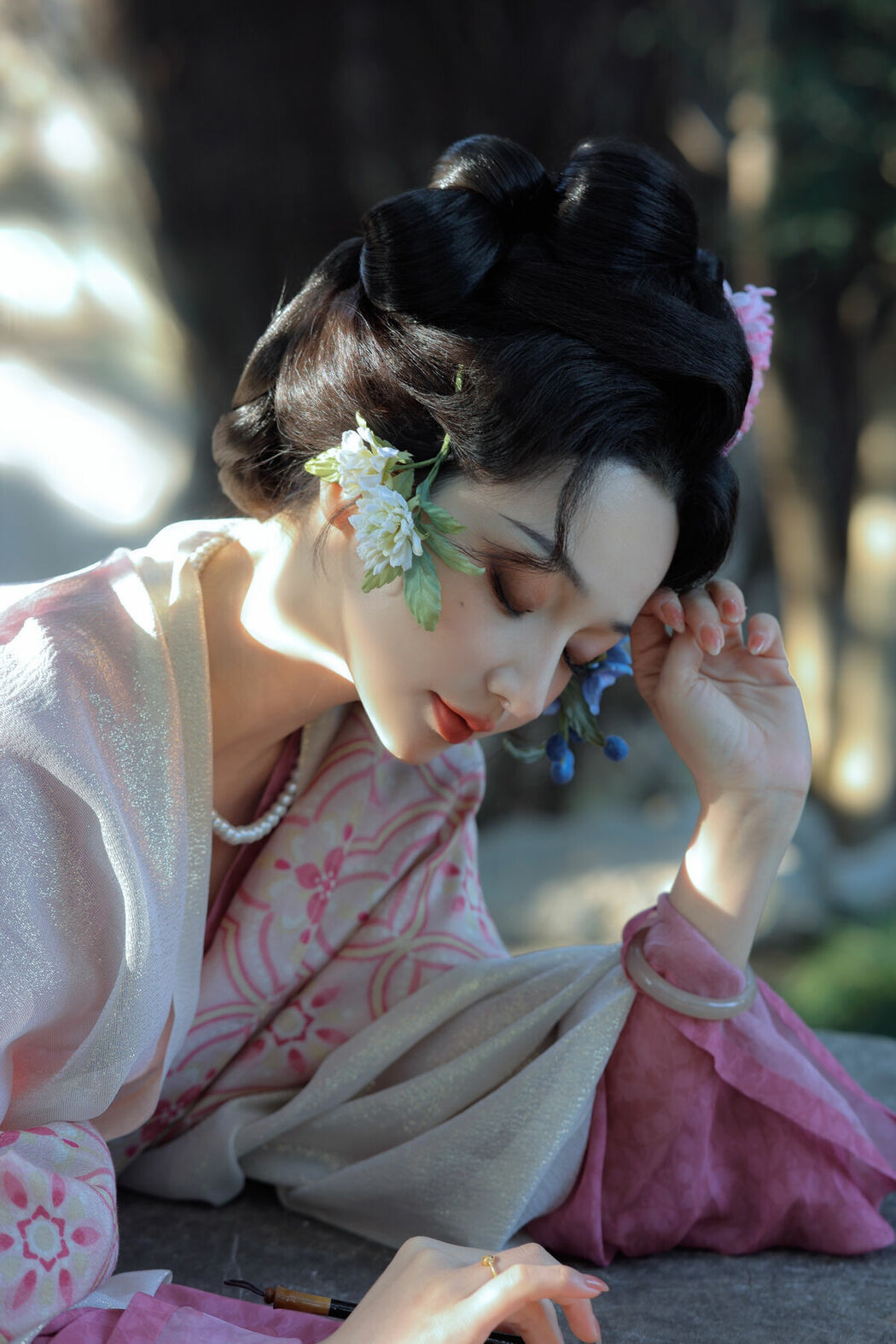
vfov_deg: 23.9
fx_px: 3173
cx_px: 448
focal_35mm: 85
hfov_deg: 16.1
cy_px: 672
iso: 250
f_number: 4
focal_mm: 85
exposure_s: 1/60
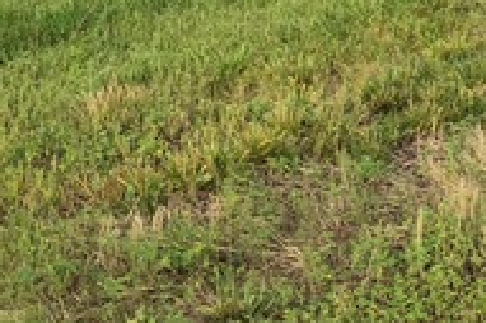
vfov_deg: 10.6
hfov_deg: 17.0
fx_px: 1592
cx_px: 6
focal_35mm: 118
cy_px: -326
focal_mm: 3.99
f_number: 1.8
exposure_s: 1/727
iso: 20
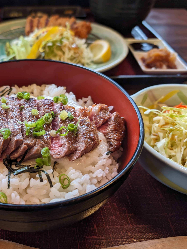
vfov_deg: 56.8
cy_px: 124
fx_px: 230
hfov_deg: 42.0
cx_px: 35
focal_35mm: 32
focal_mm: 6.9
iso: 53
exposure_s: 1/24
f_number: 1.68
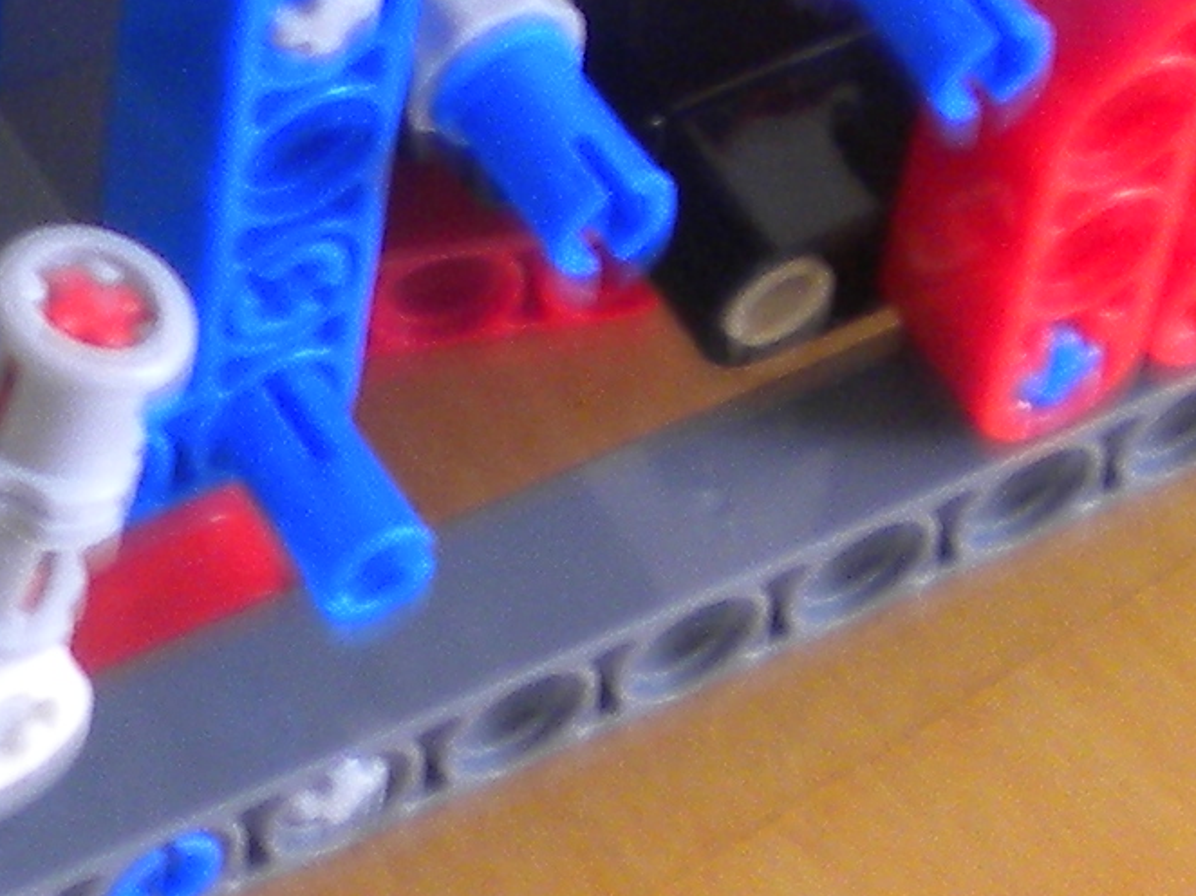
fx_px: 6666
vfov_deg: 7.7
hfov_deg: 10.0
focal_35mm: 193
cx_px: -468
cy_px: -9
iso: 103
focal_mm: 6.3
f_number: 3.1
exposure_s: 1/7.9
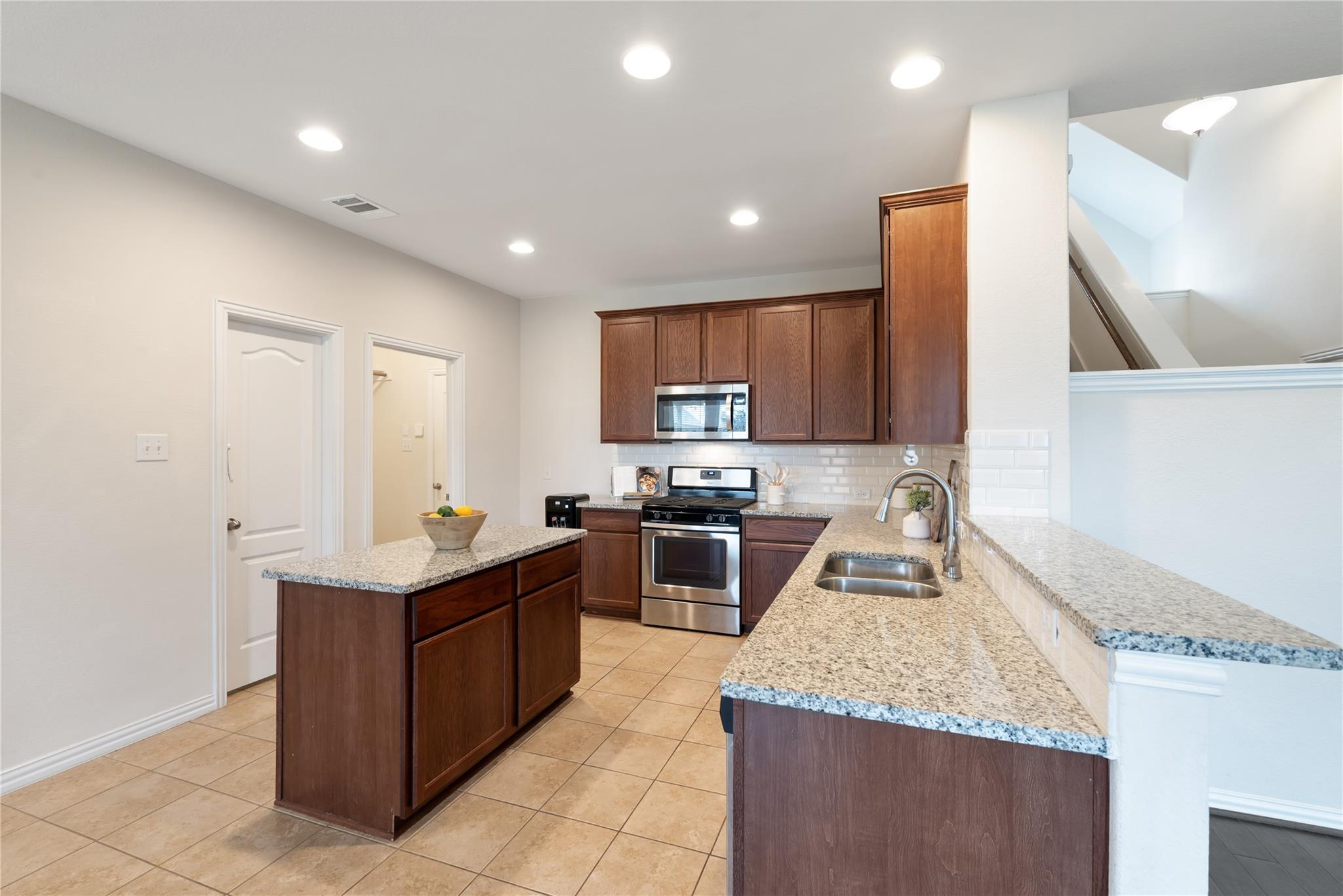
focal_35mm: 16
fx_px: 597
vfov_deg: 73.8
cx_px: 672
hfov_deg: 96.7
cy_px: 448
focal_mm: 16
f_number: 8
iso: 400
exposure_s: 1/2.5
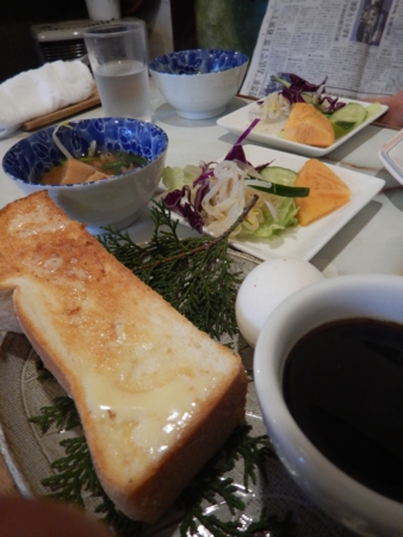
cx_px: 202
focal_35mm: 24
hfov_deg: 56.9
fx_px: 372
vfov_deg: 71.6
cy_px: 268
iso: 400
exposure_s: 1/25
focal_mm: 4.3
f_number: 2.8
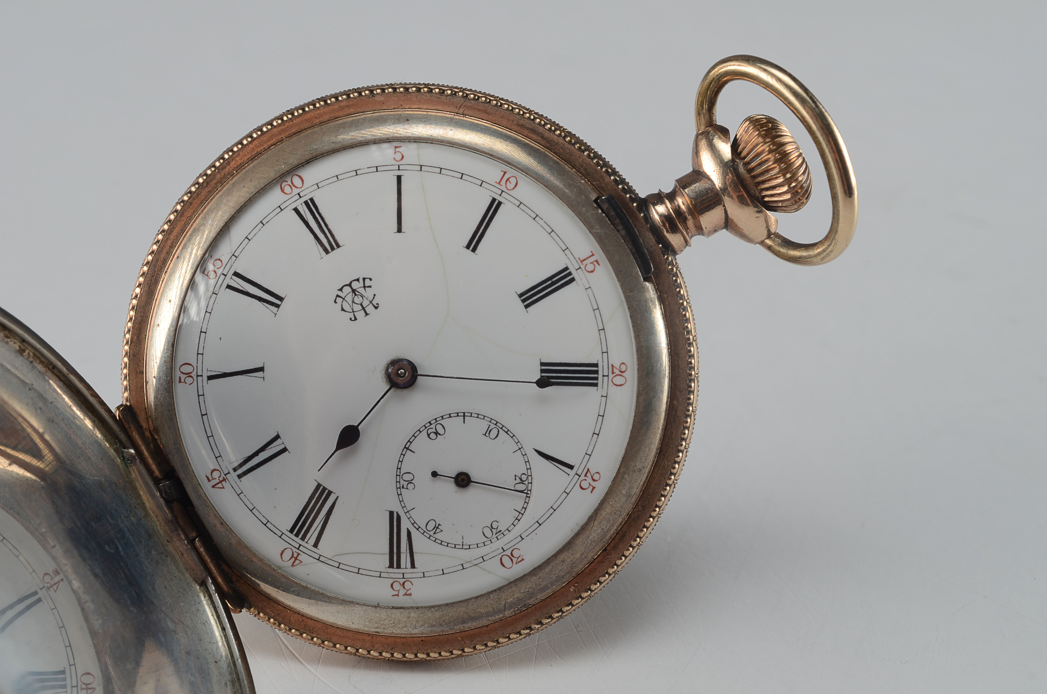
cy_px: 347
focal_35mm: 75
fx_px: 2177
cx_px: 524
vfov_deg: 18.1
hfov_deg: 27.0
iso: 100
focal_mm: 50
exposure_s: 1/80
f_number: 14
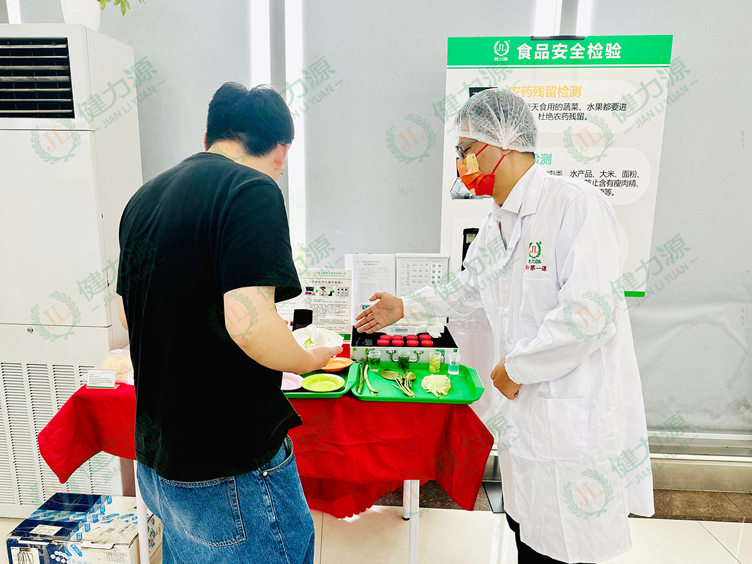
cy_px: 282
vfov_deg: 56.8
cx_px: 376
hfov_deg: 71.6
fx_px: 521
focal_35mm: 24
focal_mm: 6.86
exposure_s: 1/100
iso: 160
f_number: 1.78
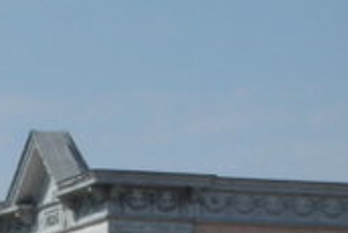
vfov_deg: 3.8
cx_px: -30
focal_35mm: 363
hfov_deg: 5.7
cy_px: 361
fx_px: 3512
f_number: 7.9
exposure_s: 1/500
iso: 100
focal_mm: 17.4
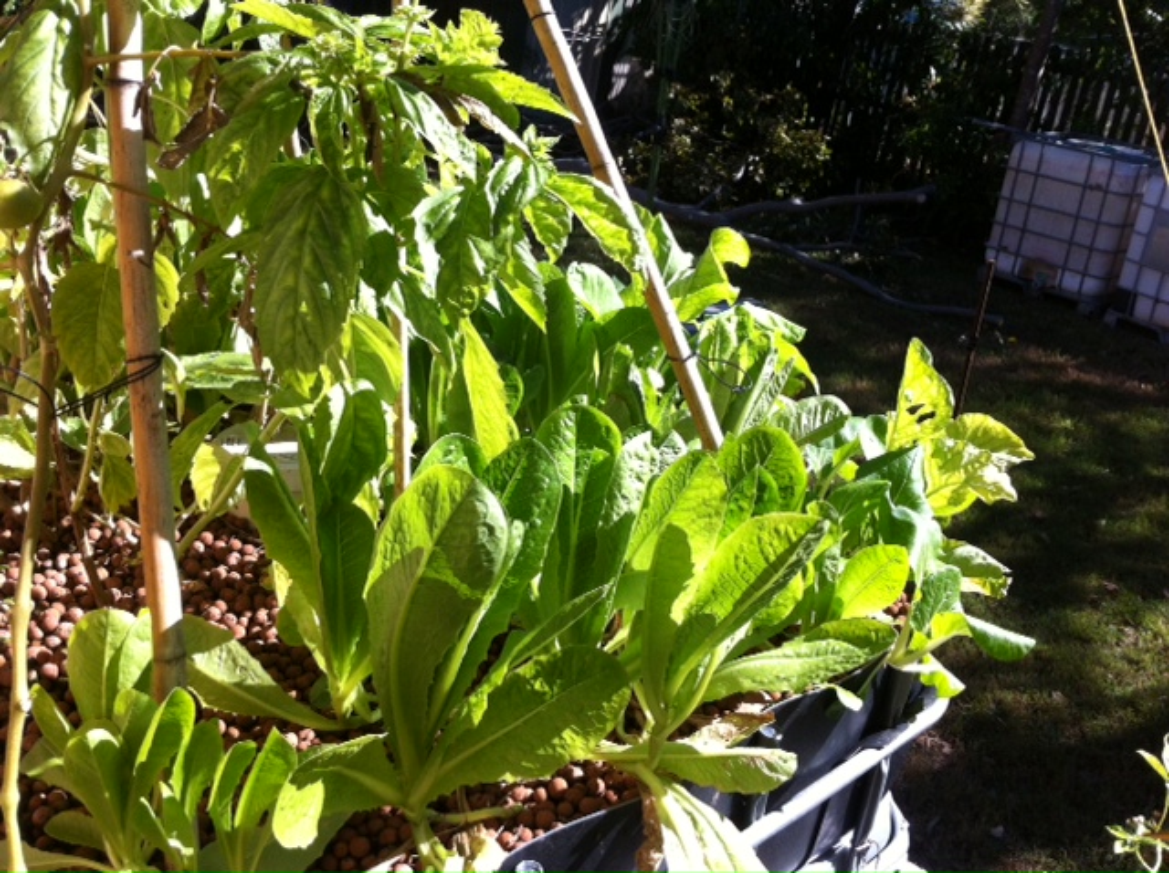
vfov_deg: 40.6
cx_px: 584
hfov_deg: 52.7
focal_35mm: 35
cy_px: 436
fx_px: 1180
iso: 80
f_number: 2.8
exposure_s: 1/479
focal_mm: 3.85
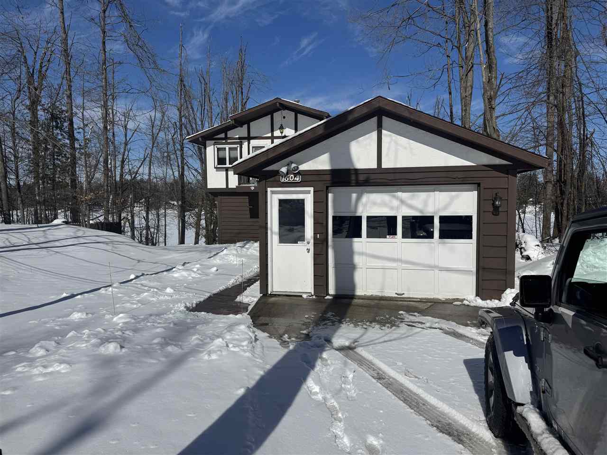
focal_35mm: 24
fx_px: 421
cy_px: 228
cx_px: 304
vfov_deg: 56.8
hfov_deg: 71.6
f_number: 1.78
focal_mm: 6.76
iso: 64
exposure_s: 1/15152
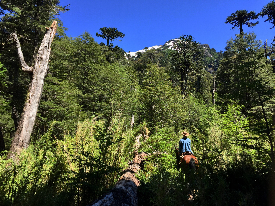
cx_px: 138
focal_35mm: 29
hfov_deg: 61.7
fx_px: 230
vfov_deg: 48.2
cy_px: 103
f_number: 2.2
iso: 32
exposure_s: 1/920
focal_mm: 4.15
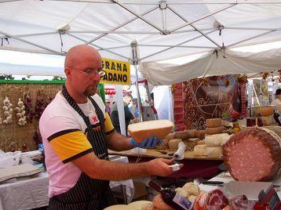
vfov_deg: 37.7
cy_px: 107
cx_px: 147
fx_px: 308
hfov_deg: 49.0
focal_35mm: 38
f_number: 2.8
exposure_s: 1/522
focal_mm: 5.7
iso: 80
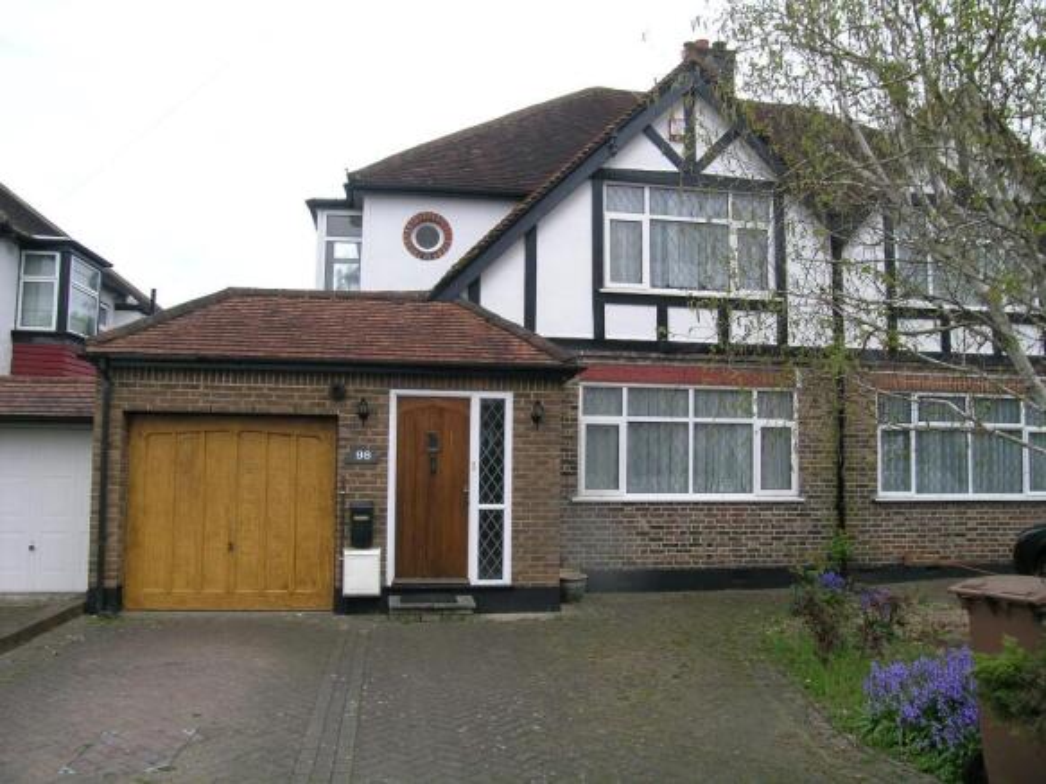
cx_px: 523
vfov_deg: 49.7
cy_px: 392
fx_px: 846
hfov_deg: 63.5
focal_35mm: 28
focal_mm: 5.8
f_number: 5.6
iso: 50
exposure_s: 1/210
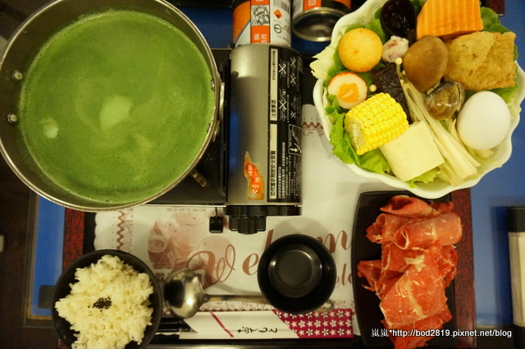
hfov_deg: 73.8
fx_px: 350
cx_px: 262
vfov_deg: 53.0
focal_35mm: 24
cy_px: 174
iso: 3200
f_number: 3.5
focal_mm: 16
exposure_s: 1/50
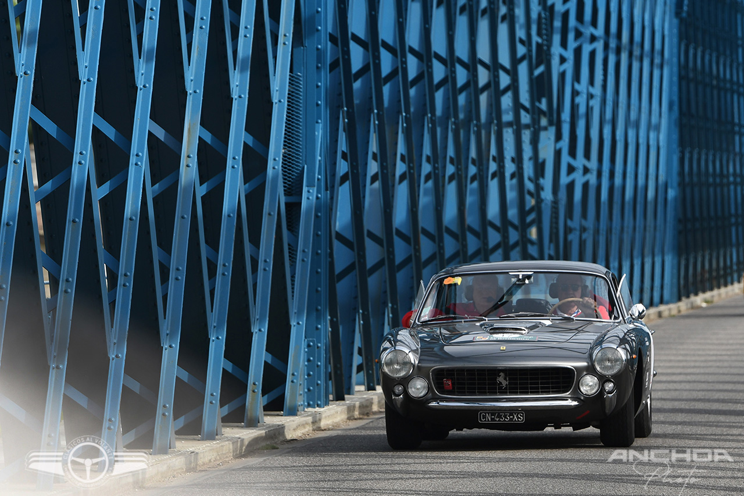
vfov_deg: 5.0
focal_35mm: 277
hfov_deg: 7.4
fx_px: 5724
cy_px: 248
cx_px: 372
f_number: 4.5
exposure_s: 1/800
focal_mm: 185
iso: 160
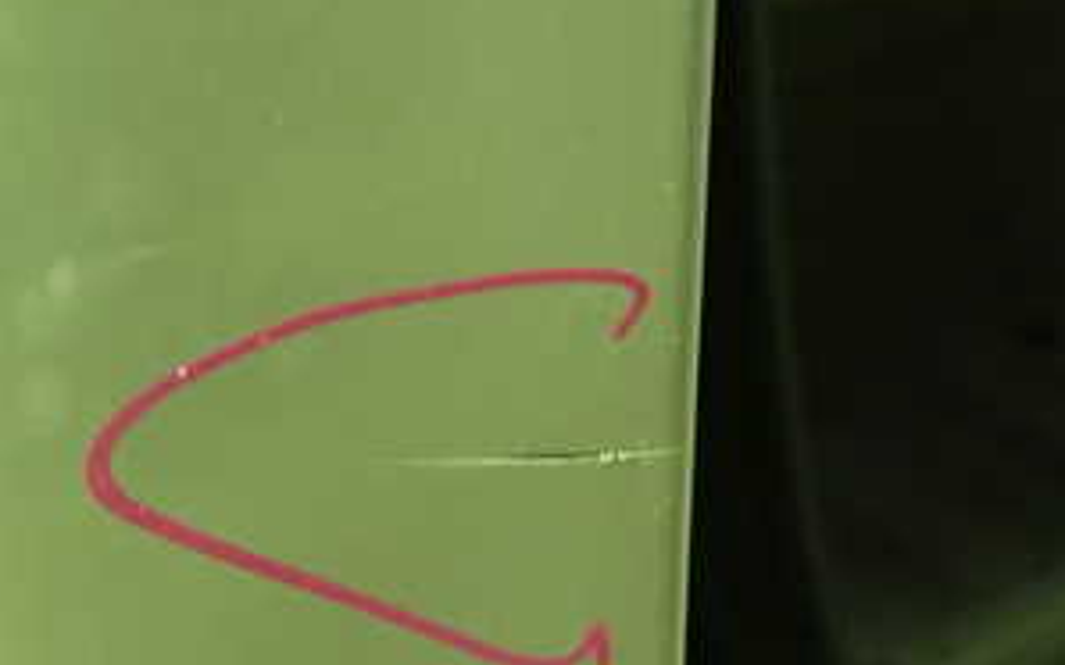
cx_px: 497
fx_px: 1857
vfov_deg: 20.2
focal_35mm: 64
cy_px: 472
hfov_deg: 32.0
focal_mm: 5.4
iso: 800
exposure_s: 1/30
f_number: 2.3
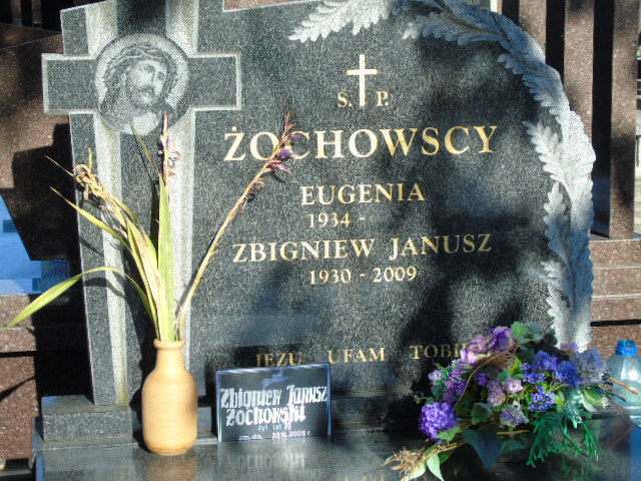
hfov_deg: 23.8
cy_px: 240
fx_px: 1518
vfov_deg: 18.0
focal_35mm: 82
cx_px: 320
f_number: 4.1
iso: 80
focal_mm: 15
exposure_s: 1/320
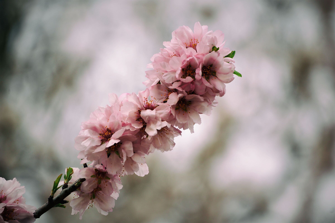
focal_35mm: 450
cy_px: 112
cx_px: 168
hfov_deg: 4.6
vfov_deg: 3.0
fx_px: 4184
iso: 100
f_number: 6.3
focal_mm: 300
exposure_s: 1/400
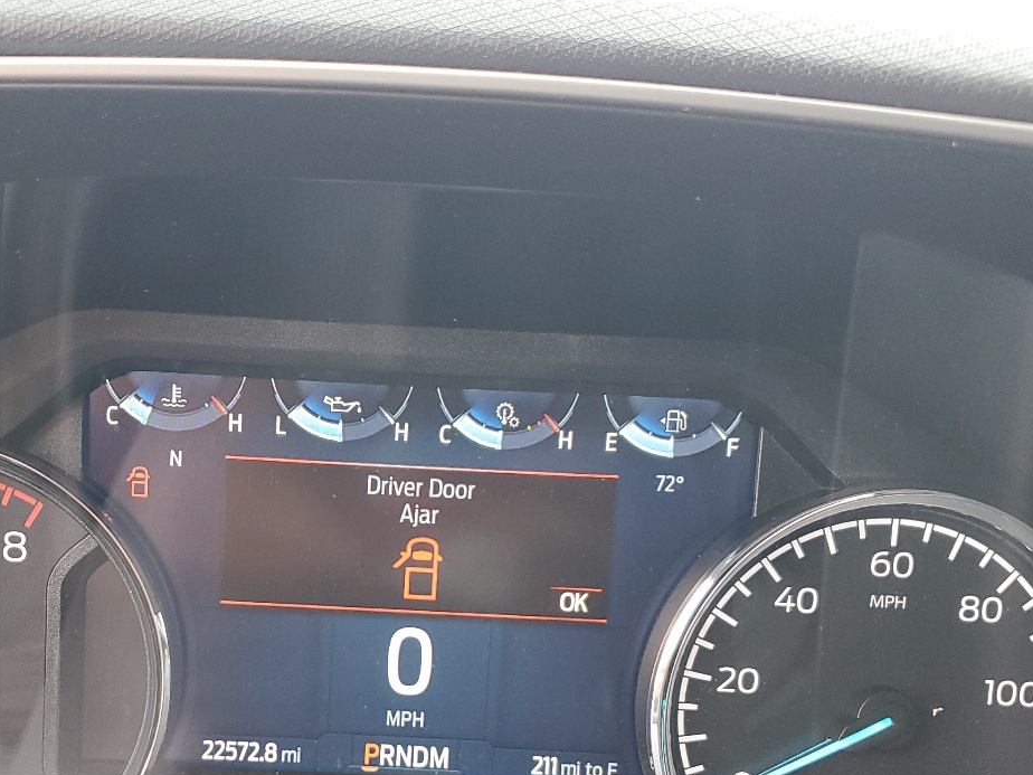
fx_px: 1343
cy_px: 655
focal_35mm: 45
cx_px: 373
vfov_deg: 31.1
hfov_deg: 41.7
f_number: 1.5
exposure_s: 1/60.2
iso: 98
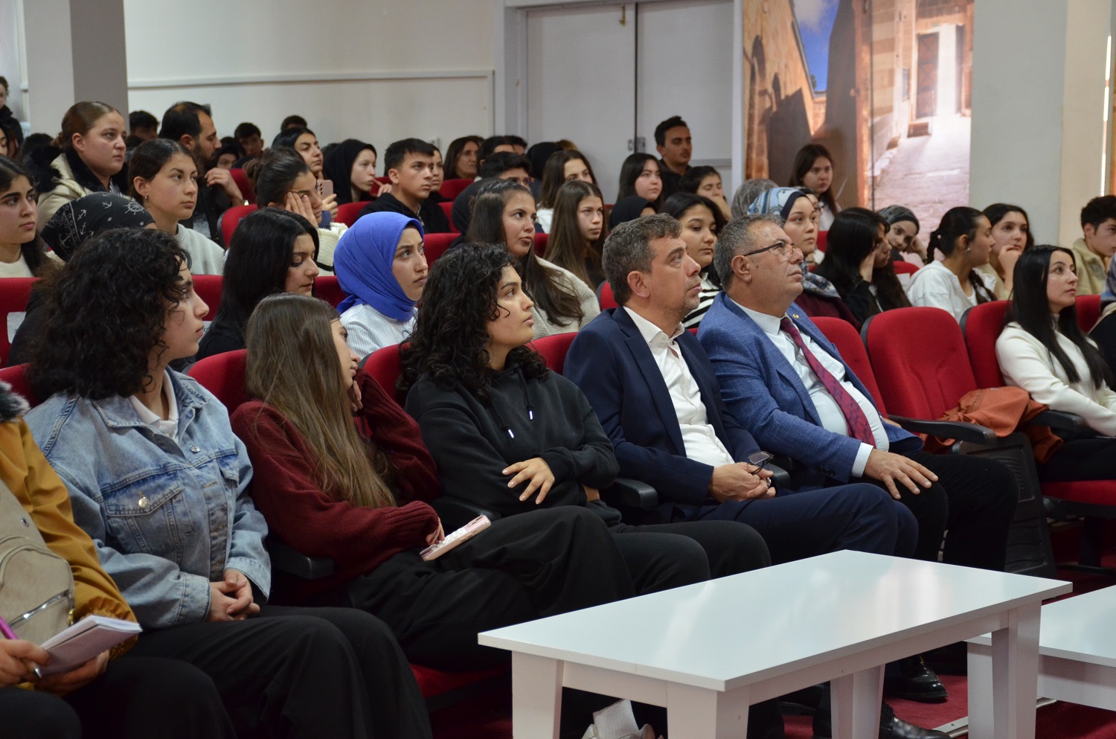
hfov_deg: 29.9
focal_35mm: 68
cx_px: 558
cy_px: 370
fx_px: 2088
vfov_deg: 20.1
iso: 1250
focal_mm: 45
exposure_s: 1/30
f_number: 4.5
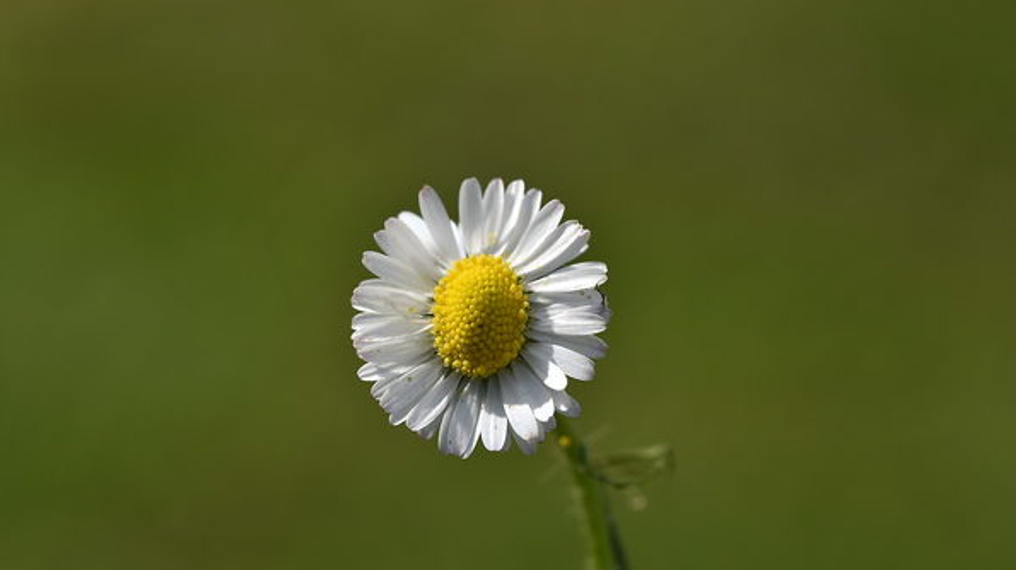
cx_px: 509
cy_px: 241
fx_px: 2989
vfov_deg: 10.9
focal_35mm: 111
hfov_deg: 19.3
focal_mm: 105
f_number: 13
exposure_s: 1/500
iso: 160
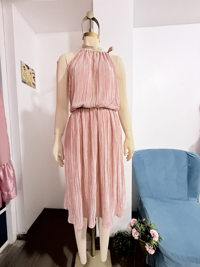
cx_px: 100
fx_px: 108
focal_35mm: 14
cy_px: 134
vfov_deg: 102.1
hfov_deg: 85.7
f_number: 2.2
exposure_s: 1/60
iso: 320
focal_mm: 2.22
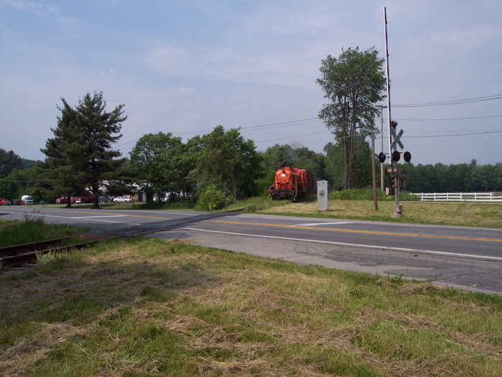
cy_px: 188
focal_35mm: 38
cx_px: 251
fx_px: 551
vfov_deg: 37.7
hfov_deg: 49.0
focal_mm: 8
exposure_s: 1/1000
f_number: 4.8
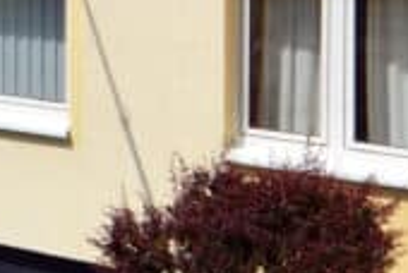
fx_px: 1022
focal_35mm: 90
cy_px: 17
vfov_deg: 15.0
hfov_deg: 21.2
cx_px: -70
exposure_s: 1/500
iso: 400
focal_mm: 10
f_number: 11
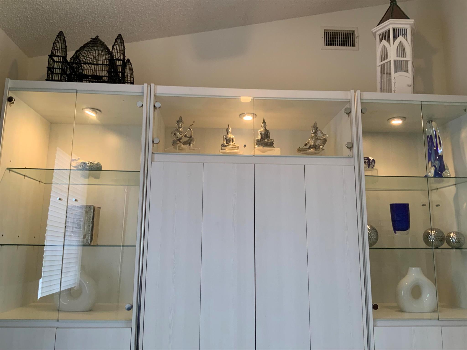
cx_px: 234
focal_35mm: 29
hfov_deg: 61.7
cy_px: 175
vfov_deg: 48.2
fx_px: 391
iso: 100
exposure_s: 1/60
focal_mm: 3
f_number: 1.8
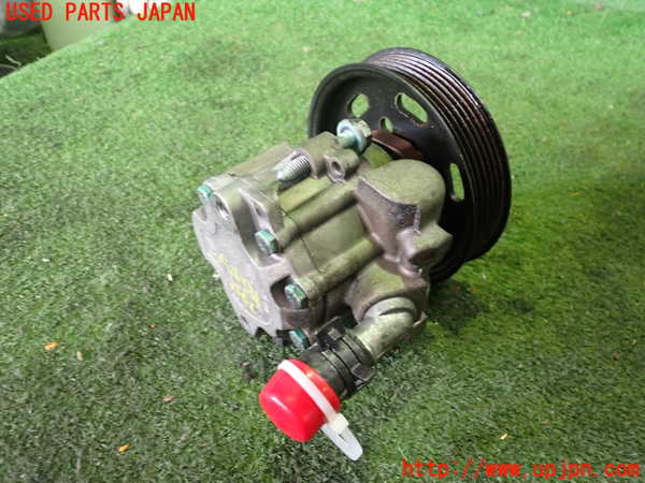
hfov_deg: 60.0
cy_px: 242
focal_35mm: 30
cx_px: 322
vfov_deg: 46.8
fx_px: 559
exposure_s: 1/30
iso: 500
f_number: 2.3
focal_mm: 5.4
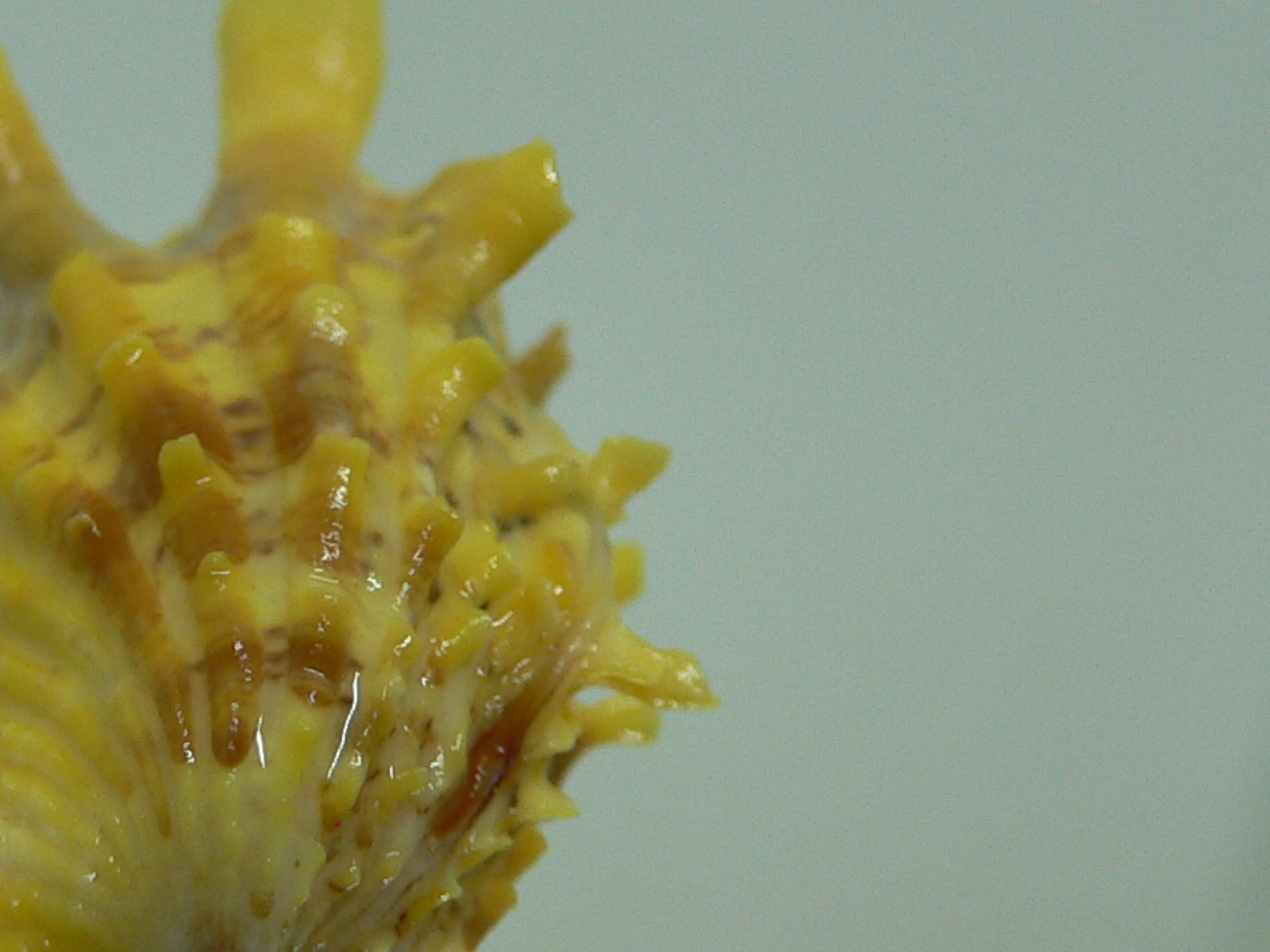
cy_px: 627
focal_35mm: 74
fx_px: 2714
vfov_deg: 19.8
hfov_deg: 25.7
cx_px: 188
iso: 80
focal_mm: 4.6
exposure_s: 1/60
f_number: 2.8
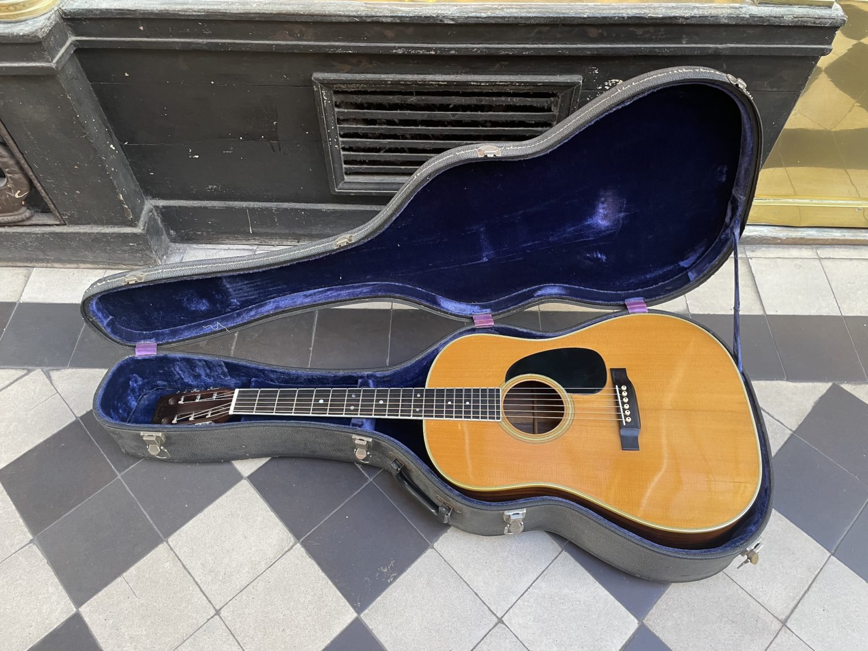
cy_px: 326
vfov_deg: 53.1
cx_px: 434
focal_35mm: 26
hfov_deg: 67.3
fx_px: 652
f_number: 1.6
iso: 100
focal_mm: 4.2
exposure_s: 1/50
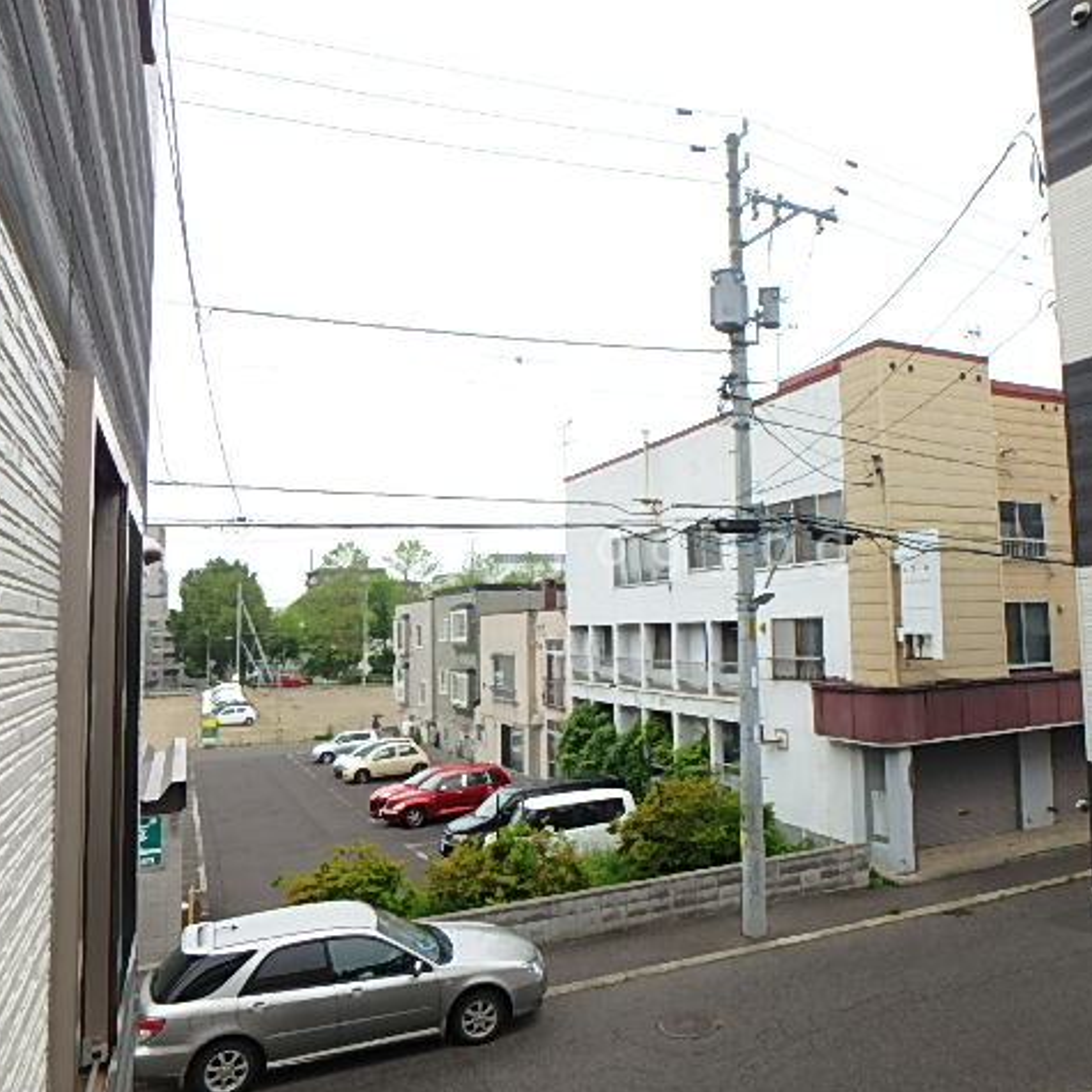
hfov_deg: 61.8
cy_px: 549
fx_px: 892
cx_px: 701
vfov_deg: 62.9
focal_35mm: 25
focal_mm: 3.7
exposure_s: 1/200
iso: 125
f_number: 3.5
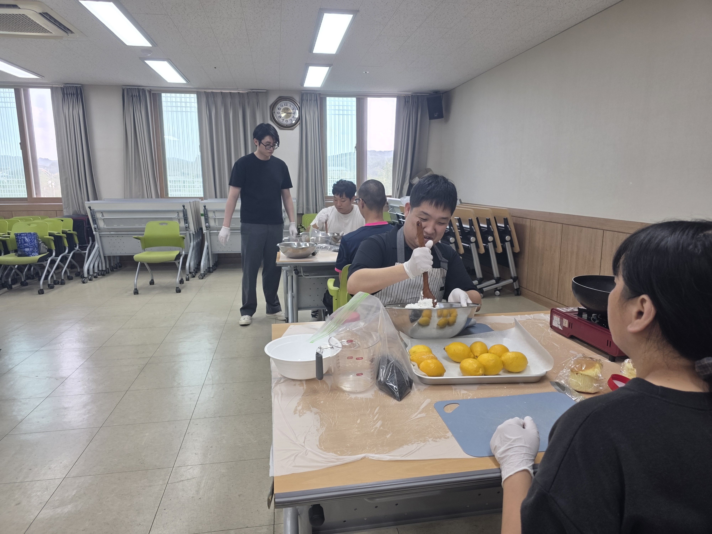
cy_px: 267
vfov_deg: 58.9
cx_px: 356
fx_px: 473
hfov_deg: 73.9
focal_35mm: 23
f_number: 1.7
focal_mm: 6.3
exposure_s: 1/120
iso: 50
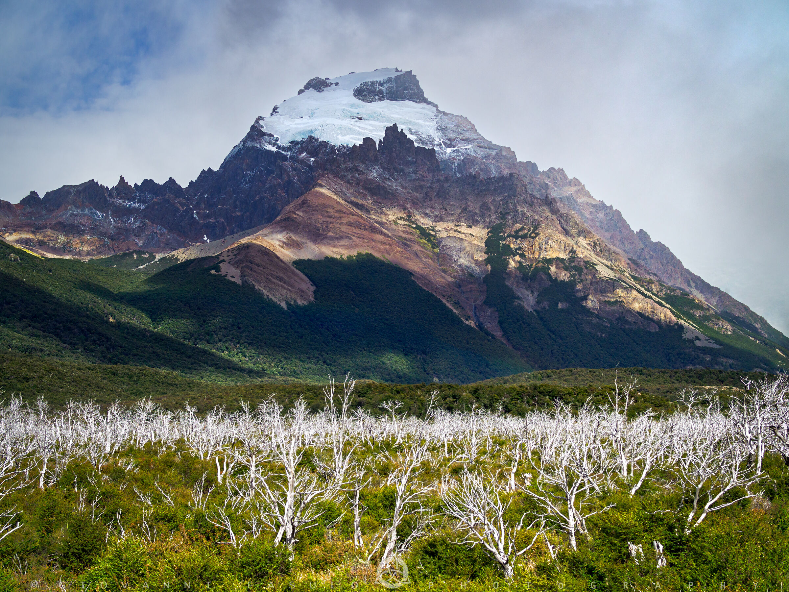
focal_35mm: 50
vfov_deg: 29.1
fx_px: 1140
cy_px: 296
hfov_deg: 38.2
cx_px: 394
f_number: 5.6
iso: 200
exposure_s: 1/1250
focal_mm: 25
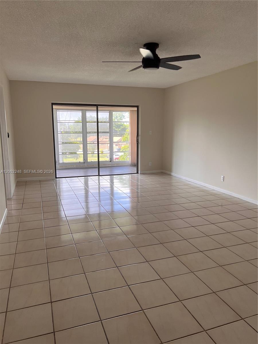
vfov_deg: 67.3
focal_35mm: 26
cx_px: 129
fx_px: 258
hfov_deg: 53.1
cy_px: 172
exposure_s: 1/121
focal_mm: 5.7
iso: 80
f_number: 1.5
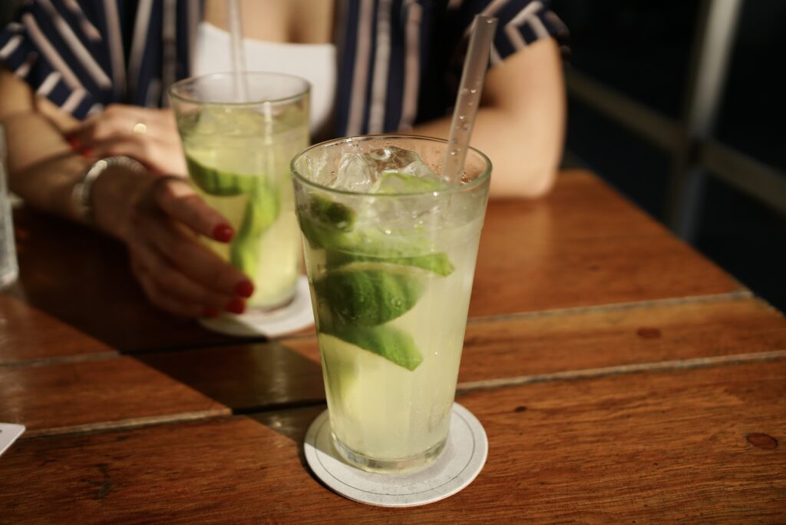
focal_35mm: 35
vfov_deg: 37.9
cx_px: 393
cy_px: 262
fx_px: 764
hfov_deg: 54.4
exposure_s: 1/6400
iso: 400
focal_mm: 35
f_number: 2.8
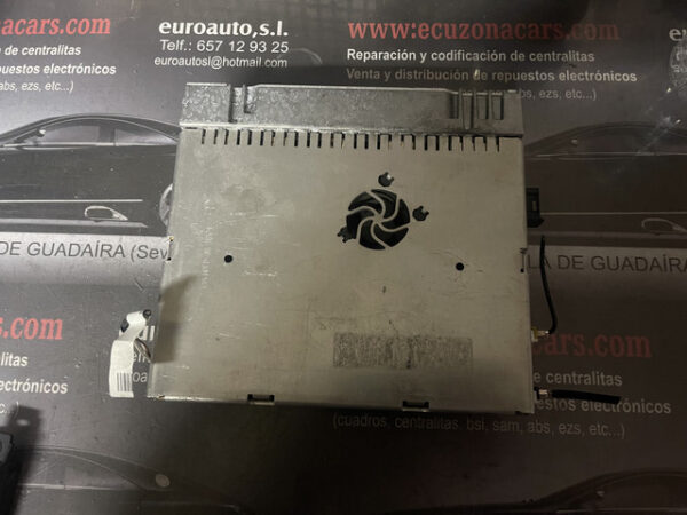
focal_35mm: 26
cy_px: 258
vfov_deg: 53.1
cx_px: 344
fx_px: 516
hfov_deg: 67.3
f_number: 1.6
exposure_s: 1/25
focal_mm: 5.1
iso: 640
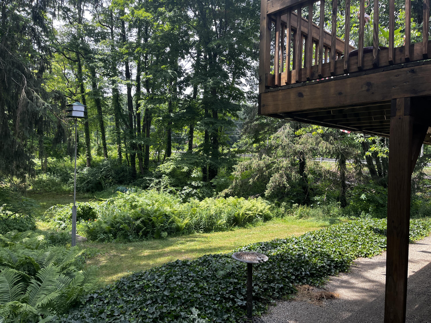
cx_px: 216
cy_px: 162
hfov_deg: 67.3
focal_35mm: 26
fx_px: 324
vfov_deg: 53.1
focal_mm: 5.1
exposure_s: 1/520
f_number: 1.6
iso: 50
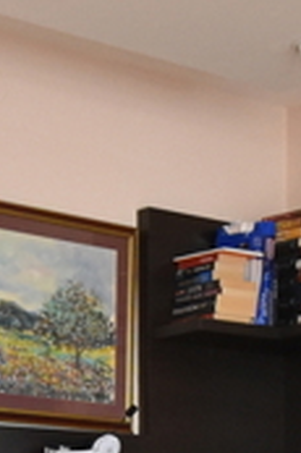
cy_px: 639
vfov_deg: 18.0
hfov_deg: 13.1
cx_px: 170
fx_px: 1307
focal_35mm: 104
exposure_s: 1/30
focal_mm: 10
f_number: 4.5
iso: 1250
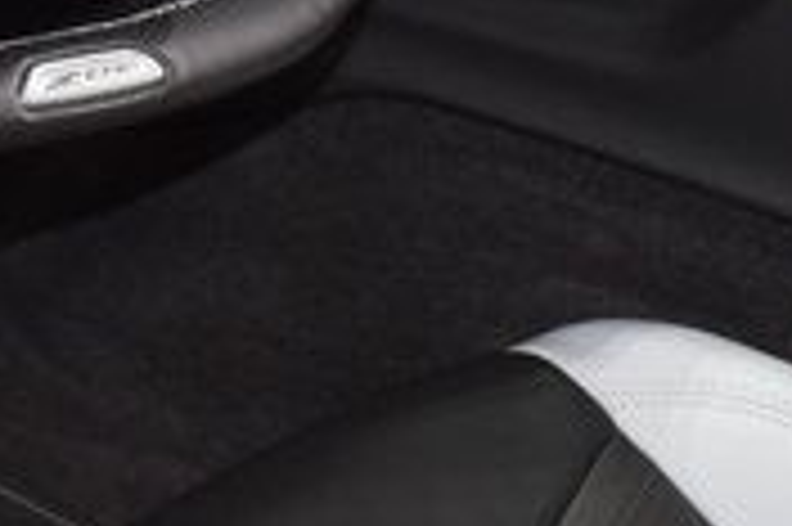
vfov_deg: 10.2
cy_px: -232
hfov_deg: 15.5
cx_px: 63
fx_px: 2879
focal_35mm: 131
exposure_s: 1/60
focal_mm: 24
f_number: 4
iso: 2000
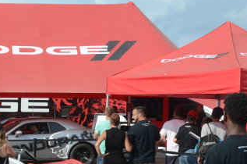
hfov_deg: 21.7
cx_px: -70
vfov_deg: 15.6
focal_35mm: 85
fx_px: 582
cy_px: 173
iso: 640
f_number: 13
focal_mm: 18
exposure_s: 1/640
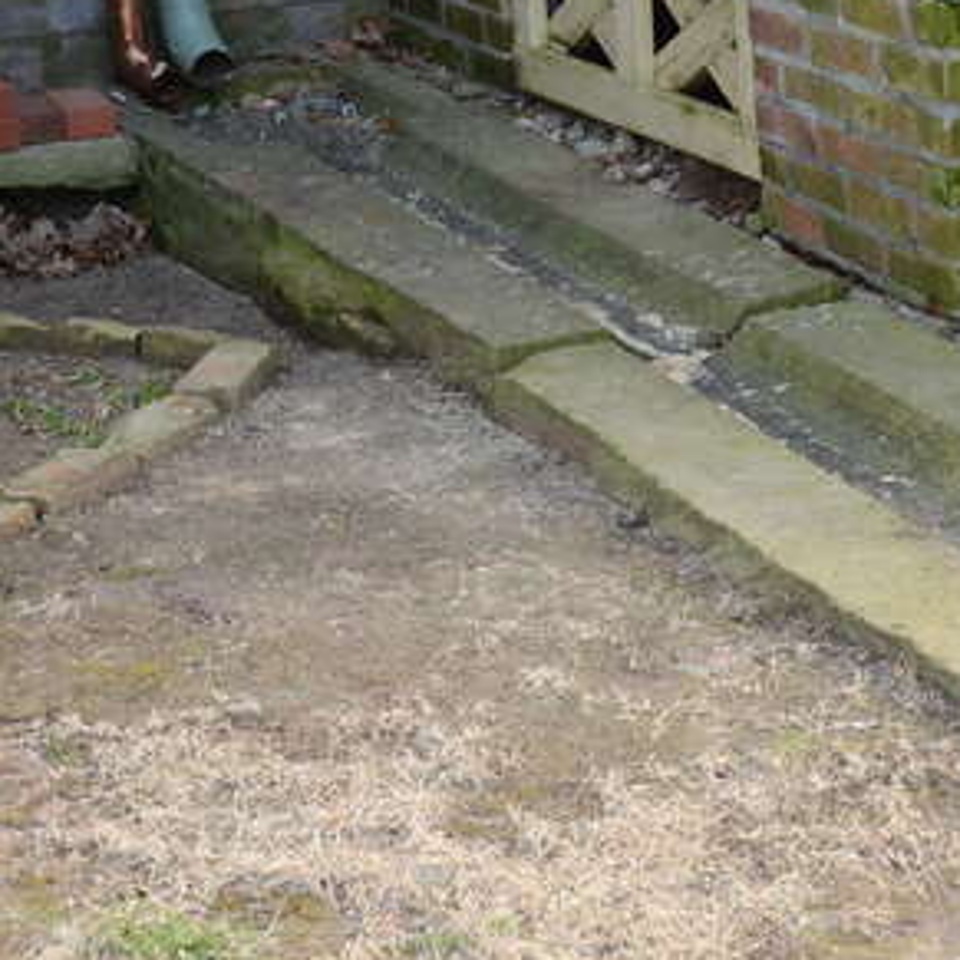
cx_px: 574
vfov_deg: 16.4
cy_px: 175
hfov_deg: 16.6
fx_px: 3294
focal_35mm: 105
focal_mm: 30
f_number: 5.6
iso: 250
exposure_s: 1/80
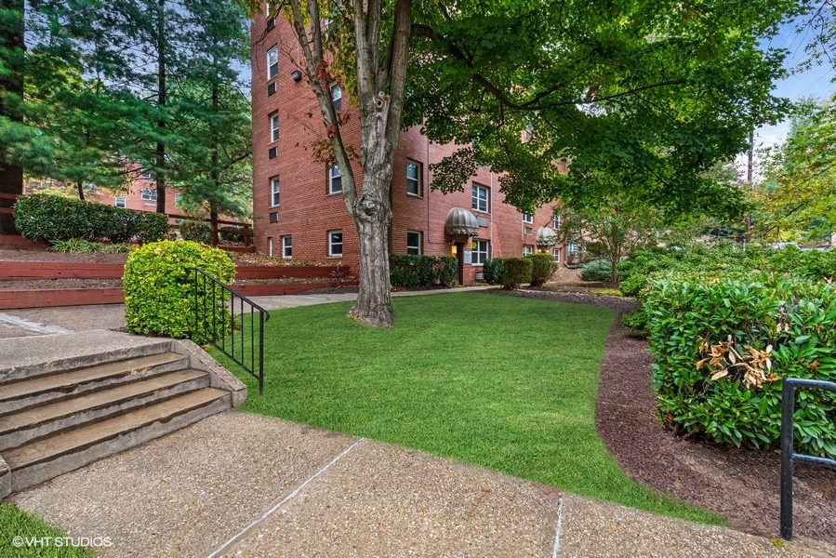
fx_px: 348
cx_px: 418
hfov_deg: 100.4
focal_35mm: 15
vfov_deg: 77.4
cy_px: 279
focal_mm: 15
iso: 400
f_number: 9
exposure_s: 1/20
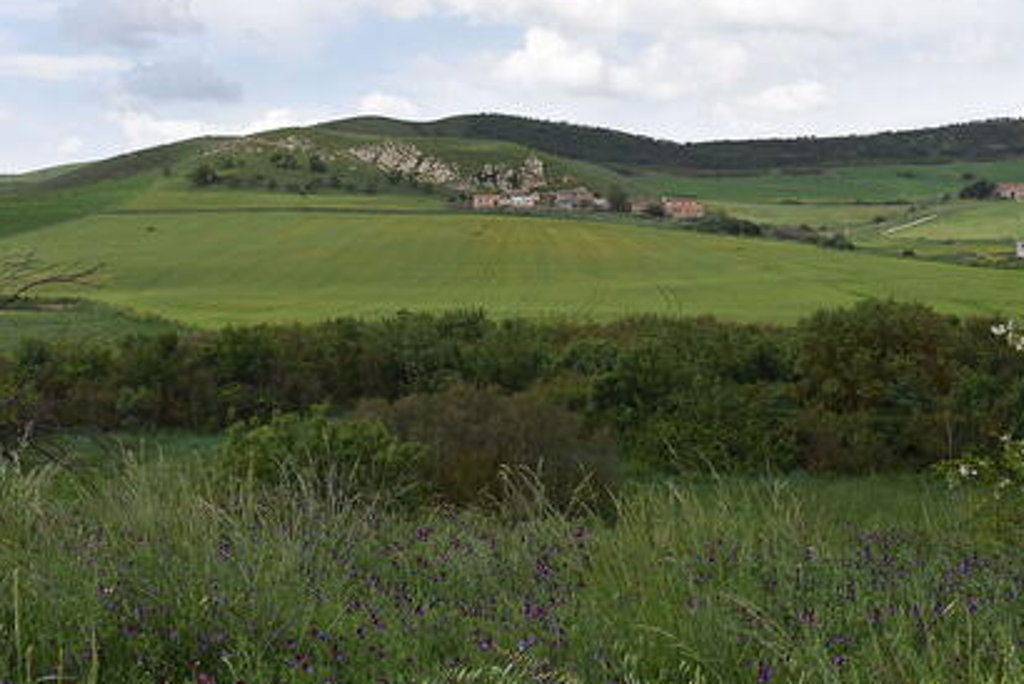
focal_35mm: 41
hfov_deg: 47.1
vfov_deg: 32.4
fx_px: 1167
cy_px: 223
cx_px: 607
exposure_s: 1/200
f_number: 9
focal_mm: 28
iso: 100
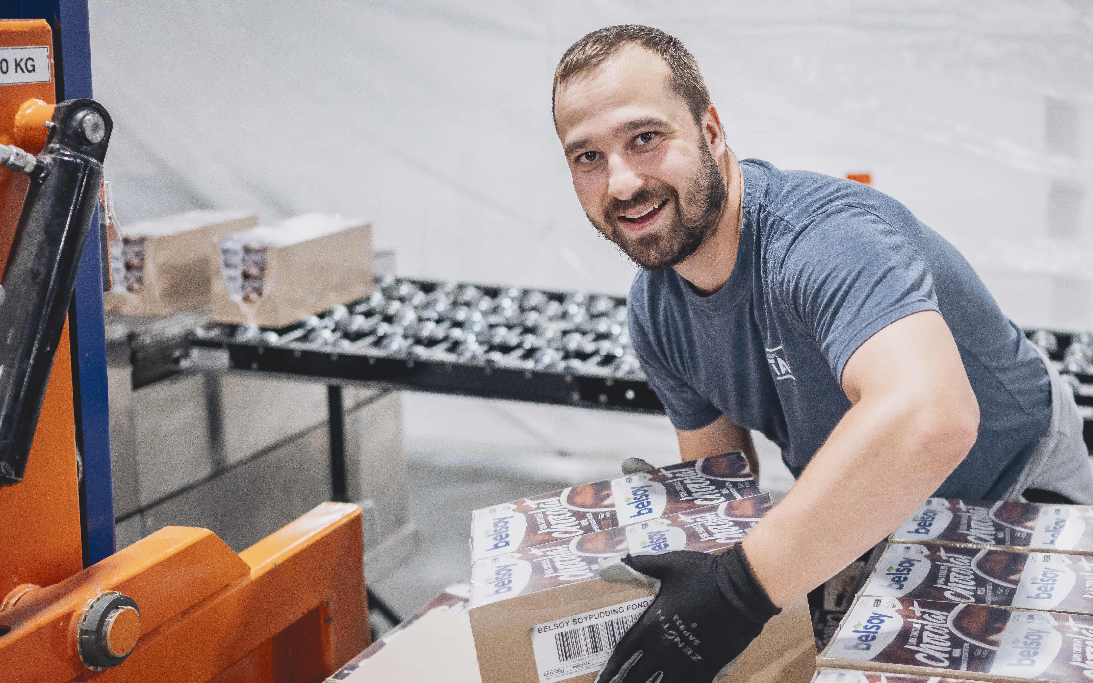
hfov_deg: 39.5
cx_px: 634
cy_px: 335
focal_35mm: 51
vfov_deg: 25.3
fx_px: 1519
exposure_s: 1/640
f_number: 1.8
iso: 1600
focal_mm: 35
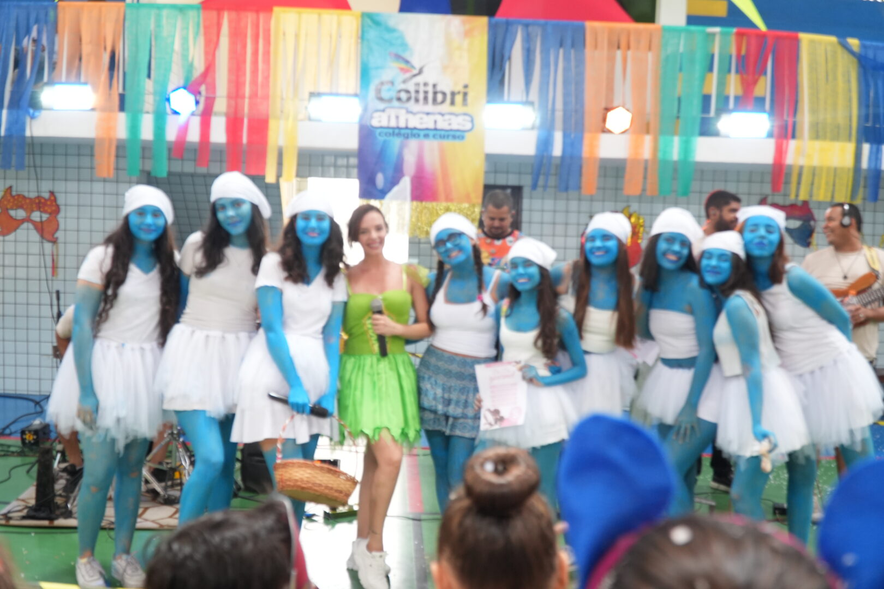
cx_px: 442
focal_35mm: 33
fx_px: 810
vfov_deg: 40.0
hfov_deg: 57.2
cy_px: 294
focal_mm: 22
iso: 800
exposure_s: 1/160
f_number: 4
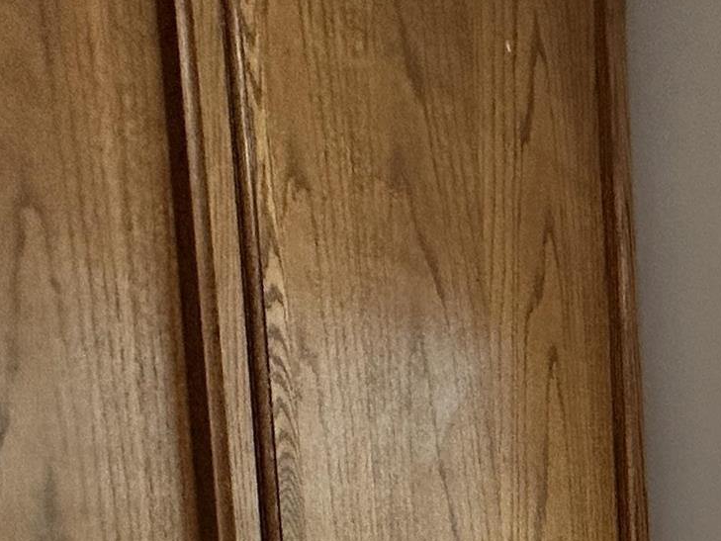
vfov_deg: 20.2
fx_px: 1229
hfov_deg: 22.2
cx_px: 1248
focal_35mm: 59
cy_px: 878
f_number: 2.2
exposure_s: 1/120
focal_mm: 2.22
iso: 80
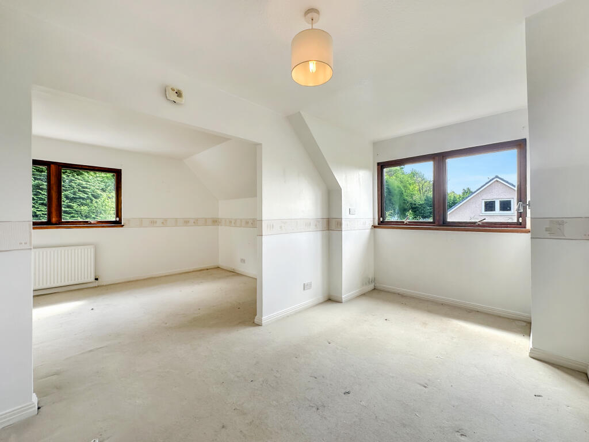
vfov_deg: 85.7
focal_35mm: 14
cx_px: 294
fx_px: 238
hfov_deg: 102.1
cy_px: 221
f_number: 2.2
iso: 40
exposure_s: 1/136
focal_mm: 2.22
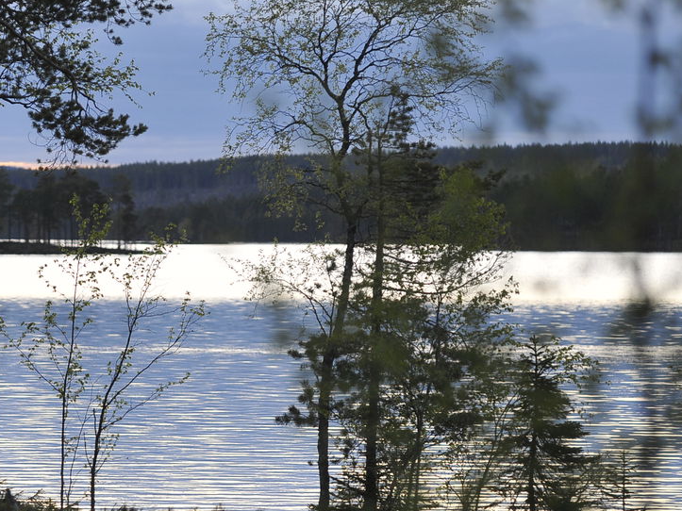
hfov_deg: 8.9
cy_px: 299
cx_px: 234
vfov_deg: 6.7
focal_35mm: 222
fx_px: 4373
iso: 500
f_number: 2.8
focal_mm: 116
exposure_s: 1/125
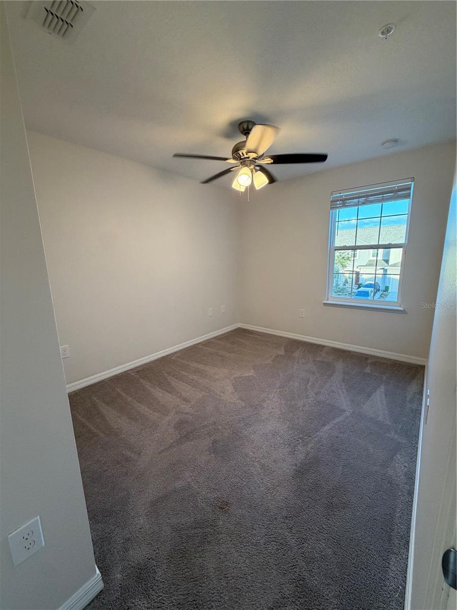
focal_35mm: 14
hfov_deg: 85.7
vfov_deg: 102.1
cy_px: 305
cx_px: 228
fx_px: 246
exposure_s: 1/60
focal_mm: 2.22
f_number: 2.2
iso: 200
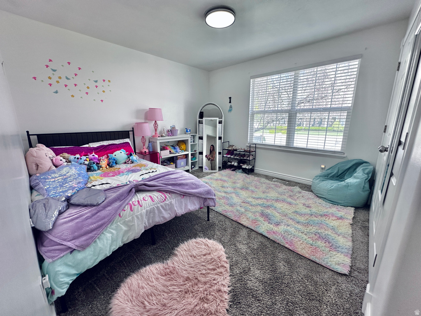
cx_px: 210
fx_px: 170
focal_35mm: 14
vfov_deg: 85.7
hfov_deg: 102.1
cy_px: 158
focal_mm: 2.22
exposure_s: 1/120
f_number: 2.2
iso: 125
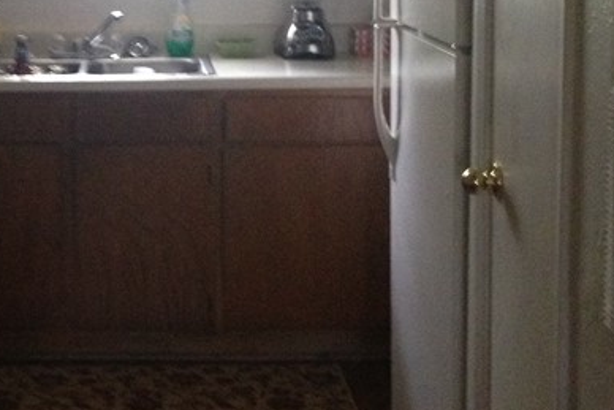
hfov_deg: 20.9
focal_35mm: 96
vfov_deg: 14.2
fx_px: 1638
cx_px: 104
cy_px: 66
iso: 400
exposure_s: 1/20
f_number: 2.4
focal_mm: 4.28
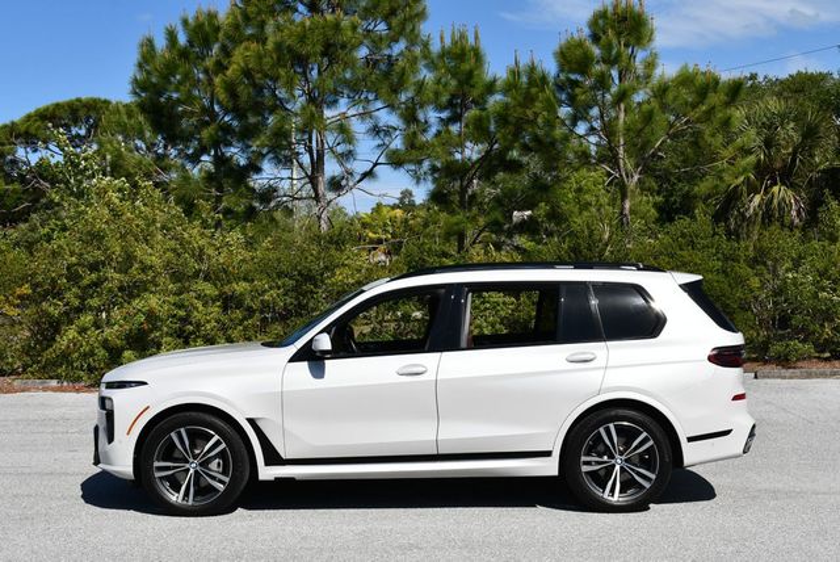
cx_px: 420
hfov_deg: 38.2
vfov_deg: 26.0
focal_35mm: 52
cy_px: 281
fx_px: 1214
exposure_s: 1/320
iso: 100
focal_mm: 26
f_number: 9
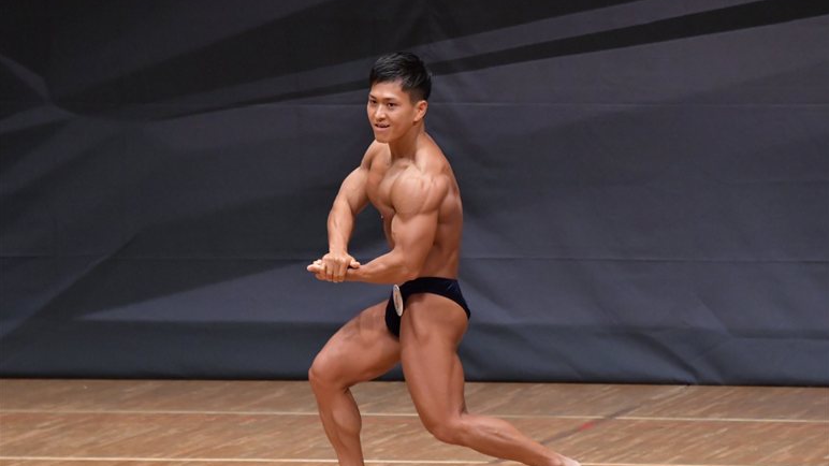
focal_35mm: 331
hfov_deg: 6.5
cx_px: 415
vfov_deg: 3.7
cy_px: 267
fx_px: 7275
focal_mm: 210
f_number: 5.6
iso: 6400
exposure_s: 1/400
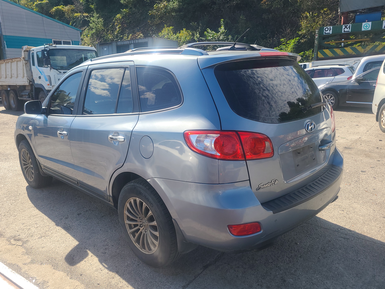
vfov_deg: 49.7
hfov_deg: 63.4
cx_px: 179
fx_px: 311
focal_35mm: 28
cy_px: 149
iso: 40
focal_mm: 5.4
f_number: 1.8
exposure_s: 1/1111
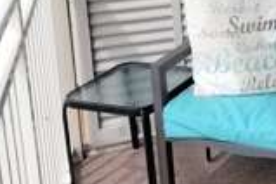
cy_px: -10
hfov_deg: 22.0
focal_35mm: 87
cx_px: 312
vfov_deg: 15.4
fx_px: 667
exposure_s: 1/1356
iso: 50
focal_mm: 4.25
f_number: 1.7
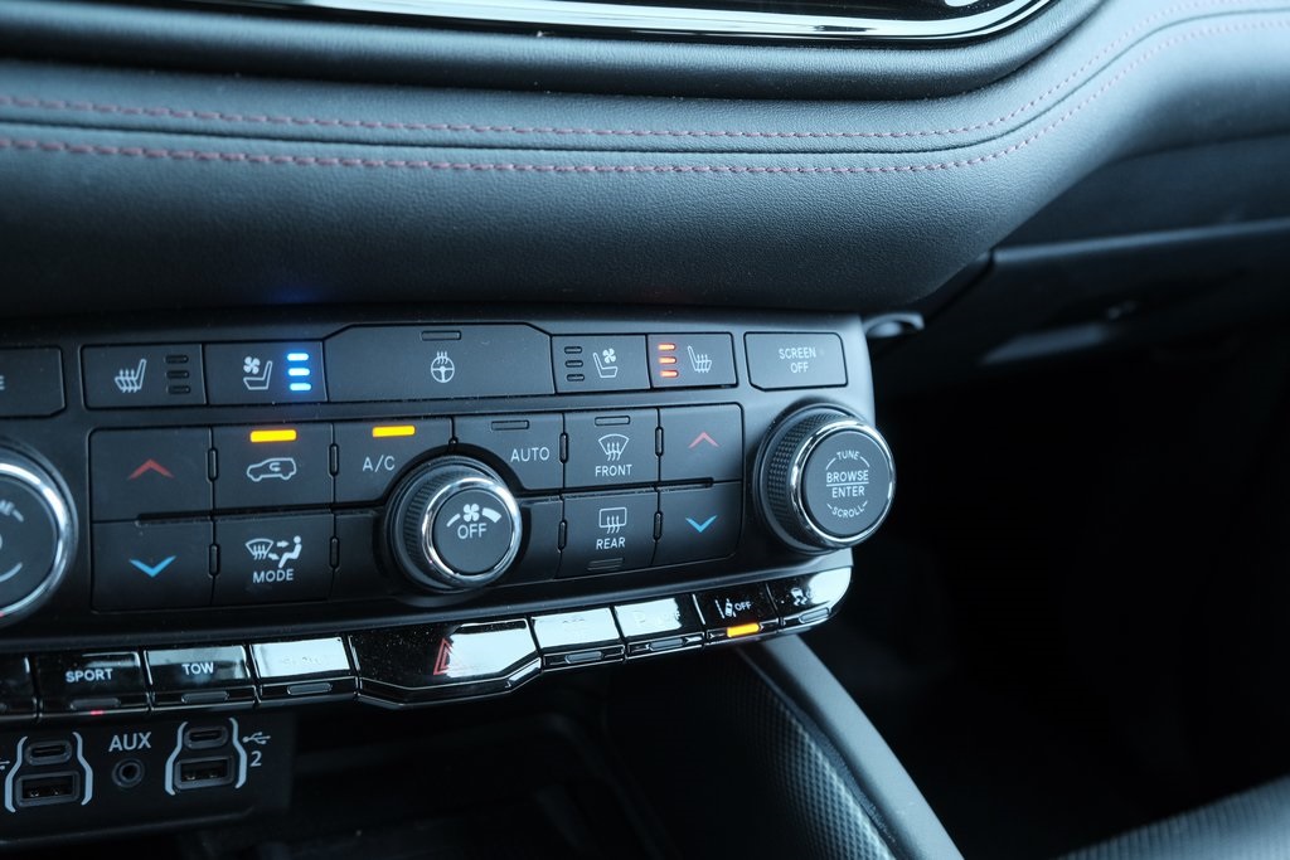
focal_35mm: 49
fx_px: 1756
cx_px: 645
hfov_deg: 40.3
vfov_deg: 27.5
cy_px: 430
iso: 1600
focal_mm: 32.9
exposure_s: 1/50
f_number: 5
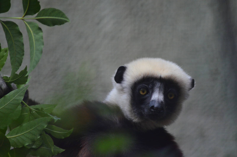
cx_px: 118
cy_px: 78
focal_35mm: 450
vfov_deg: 3.0
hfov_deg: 4.6
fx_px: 2957
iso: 2000
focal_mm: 300
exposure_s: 1/500
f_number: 5.6
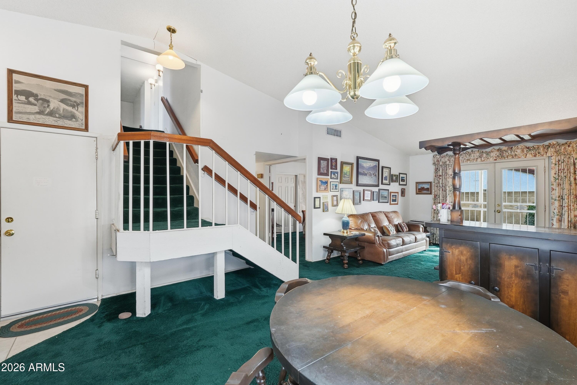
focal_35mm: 16
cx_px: 288
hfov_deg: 96.7
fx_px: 256
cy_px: 192
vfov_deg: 73.7
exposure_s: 1/50
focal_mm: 16
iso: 100
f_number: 9
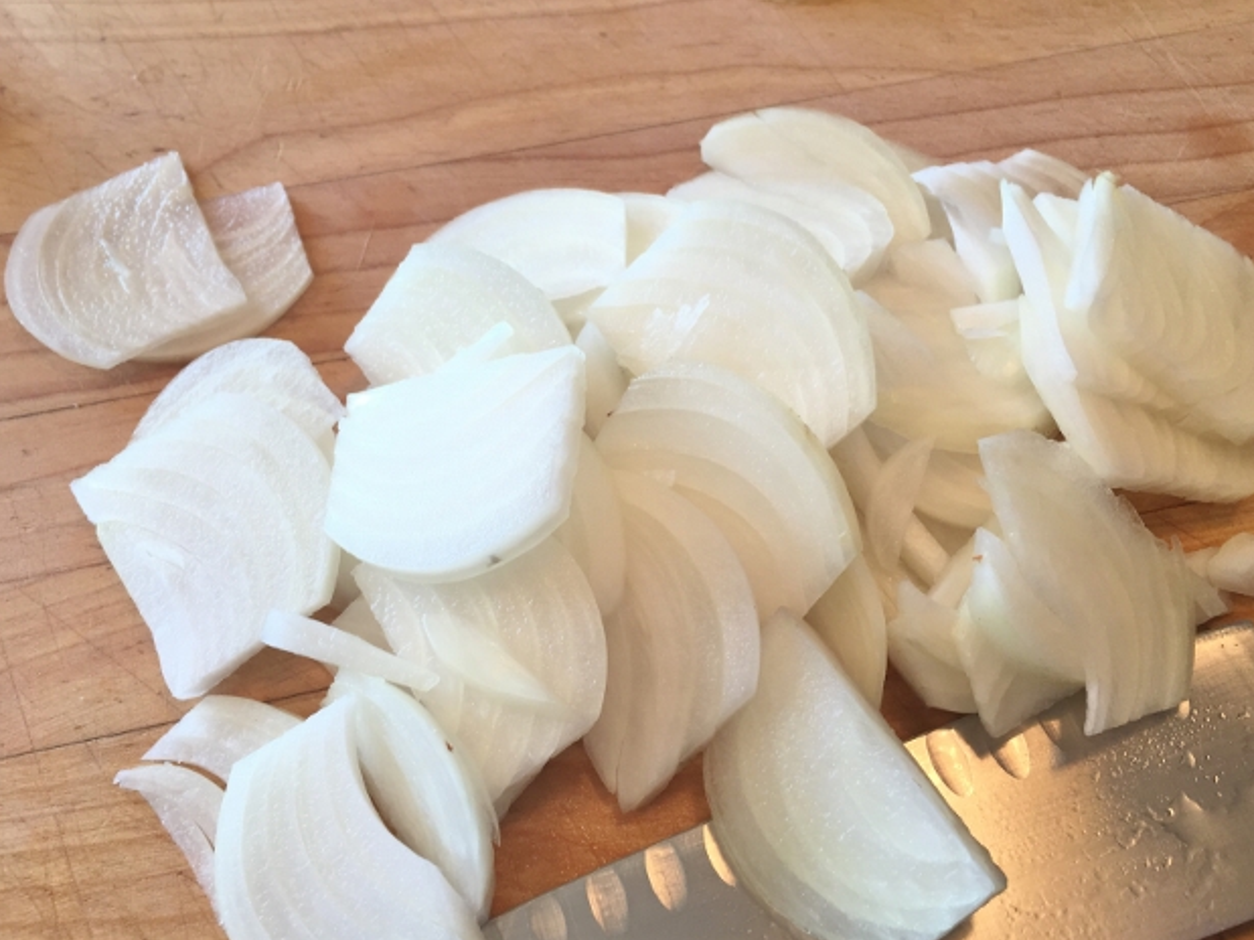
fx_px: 1087
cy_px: 482
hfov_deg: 60.0
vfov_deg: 46.8
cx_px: 634
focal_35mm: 30
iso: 40
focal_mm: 4.15
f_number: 2.2
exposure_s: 1/60
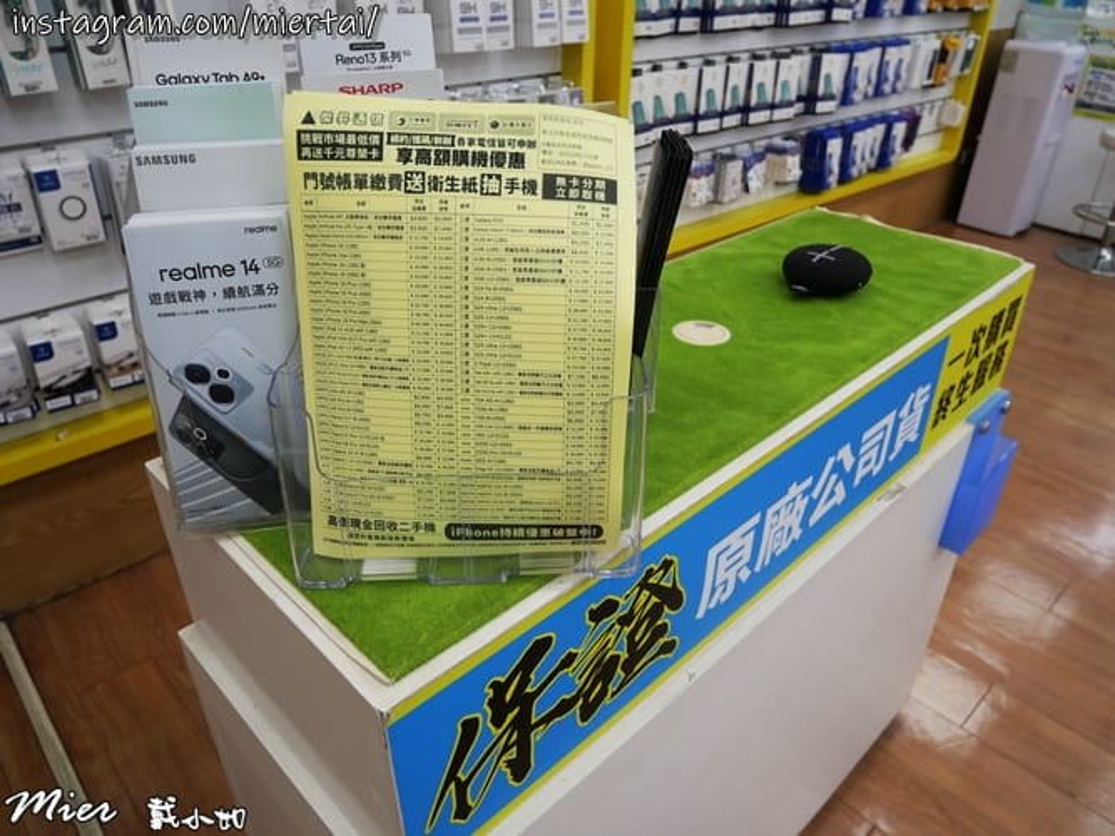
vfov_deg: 56.8
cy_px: 418
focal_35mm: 24
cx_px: 558
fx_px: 773
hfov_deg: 71.6
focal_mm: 12
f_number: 3.5
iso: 200
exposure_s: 1/125
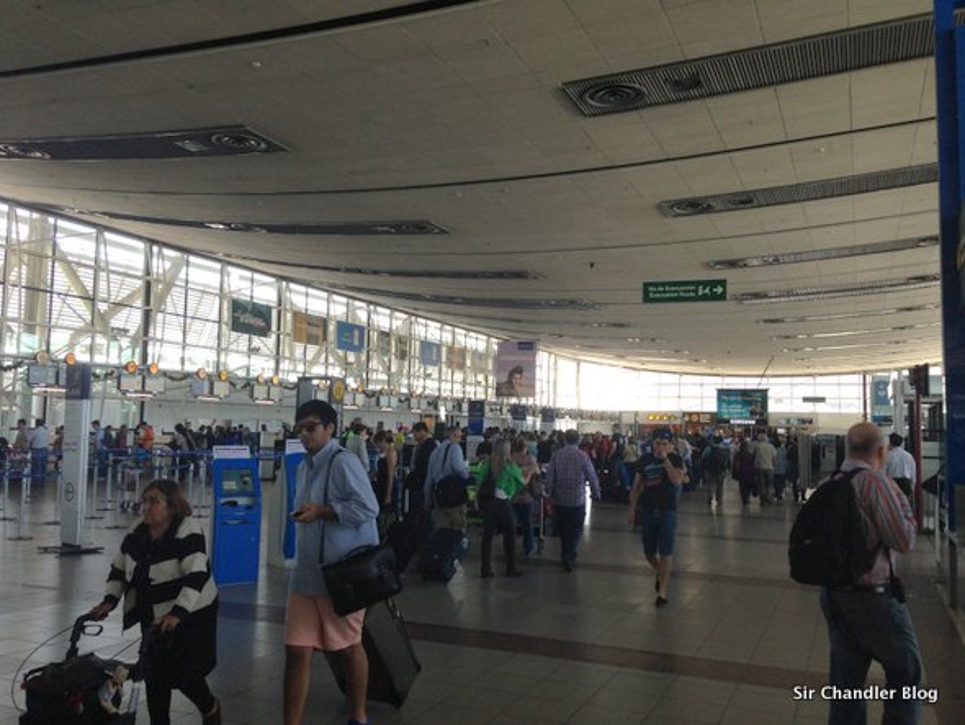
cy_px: 362
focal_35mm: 33
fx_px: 920
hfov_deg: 55.3
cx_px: 482
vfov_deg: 43.0
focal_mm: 4.12
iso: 80
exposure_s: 1/120
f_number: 2.4
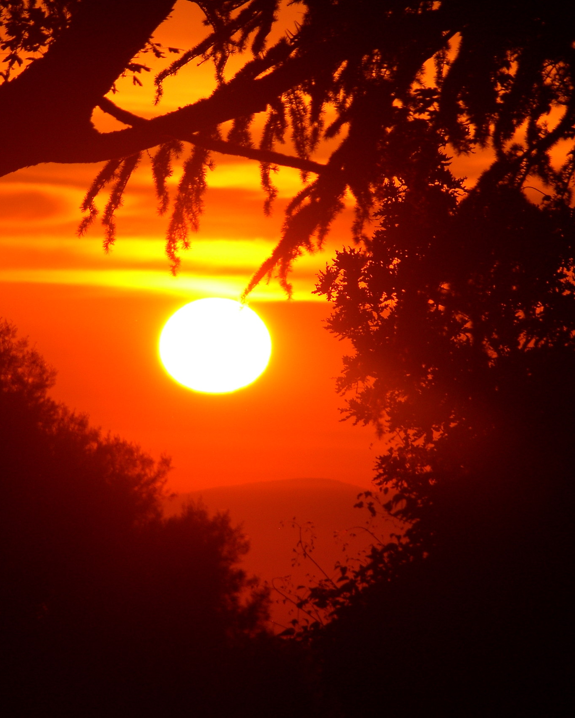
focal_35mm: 575
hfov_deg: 2.7
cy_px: 366
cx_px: 229
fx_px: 12230
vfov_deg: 3.4
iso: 50
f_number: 5
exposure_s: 1/1000
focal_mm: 104.7
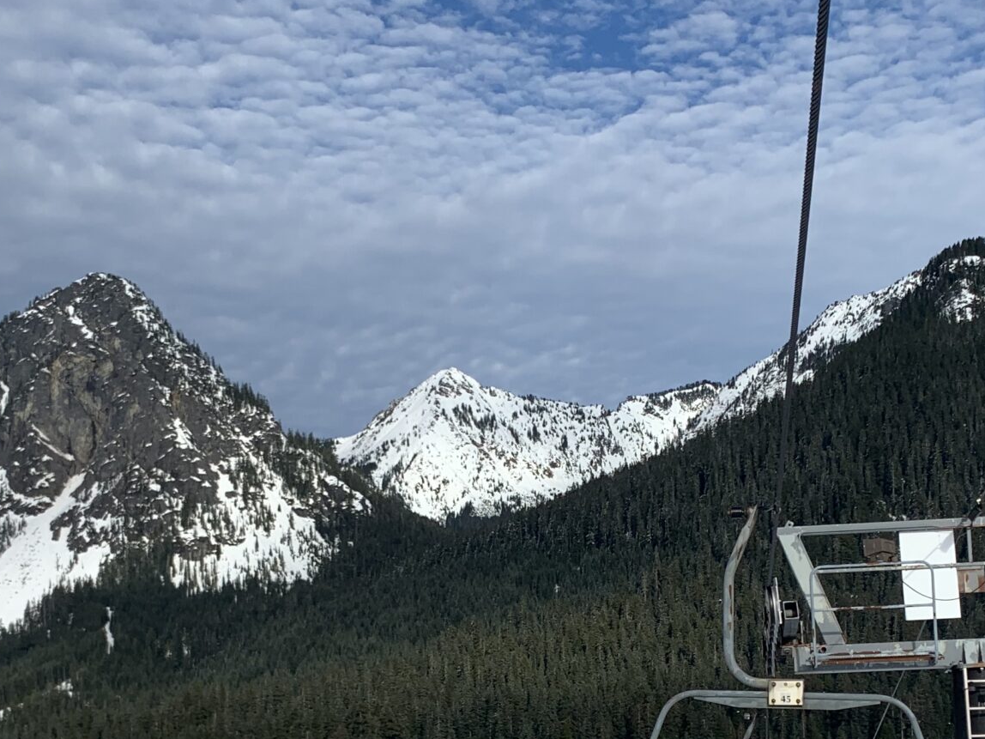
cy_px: 585
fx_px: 1650
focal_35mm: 58
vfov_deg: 24.8
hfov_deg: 33.2
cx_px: 523
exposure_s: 1/3788
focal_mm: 4.25
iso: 25
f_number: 1.8
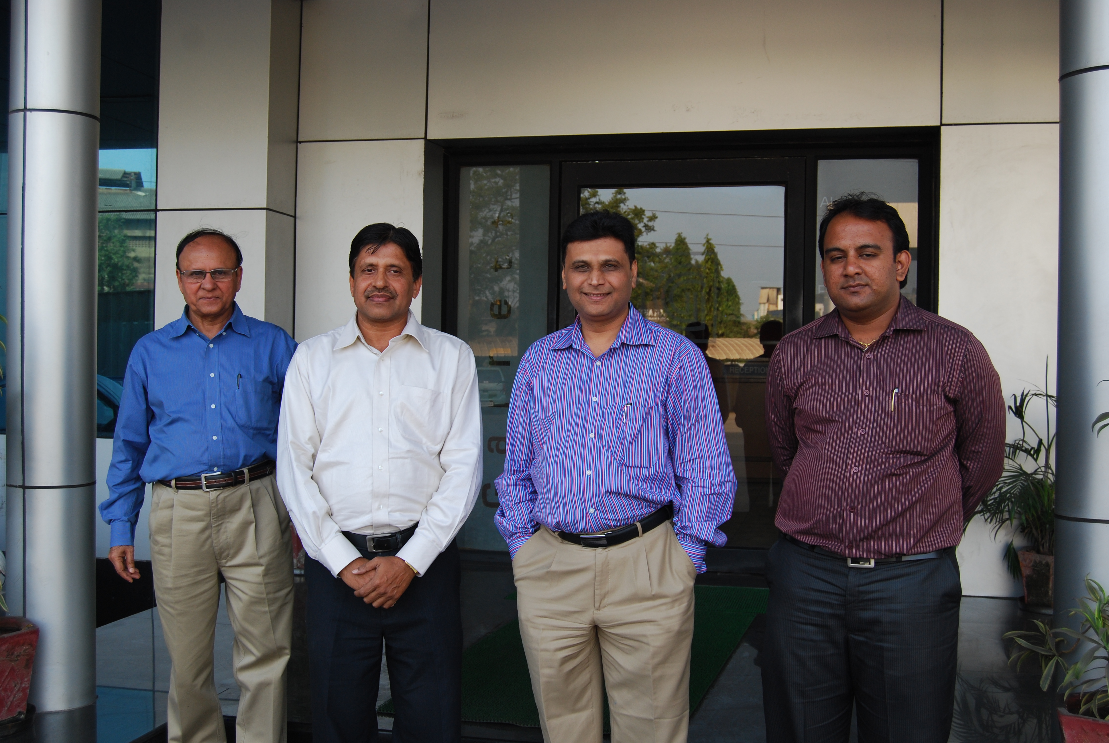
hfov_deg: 49.5
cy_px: 372
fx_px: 1203
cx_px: 554
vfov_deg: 34.3
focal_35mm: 39
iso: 200
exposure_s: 1/100
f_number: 5
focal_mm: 26
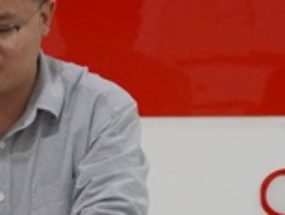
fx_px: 3422
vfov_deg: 3.6
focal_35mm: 415
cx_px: 93
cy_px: 159
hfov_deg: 4.8
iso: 6400
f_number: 5.6
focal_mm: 74
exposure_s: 1/60
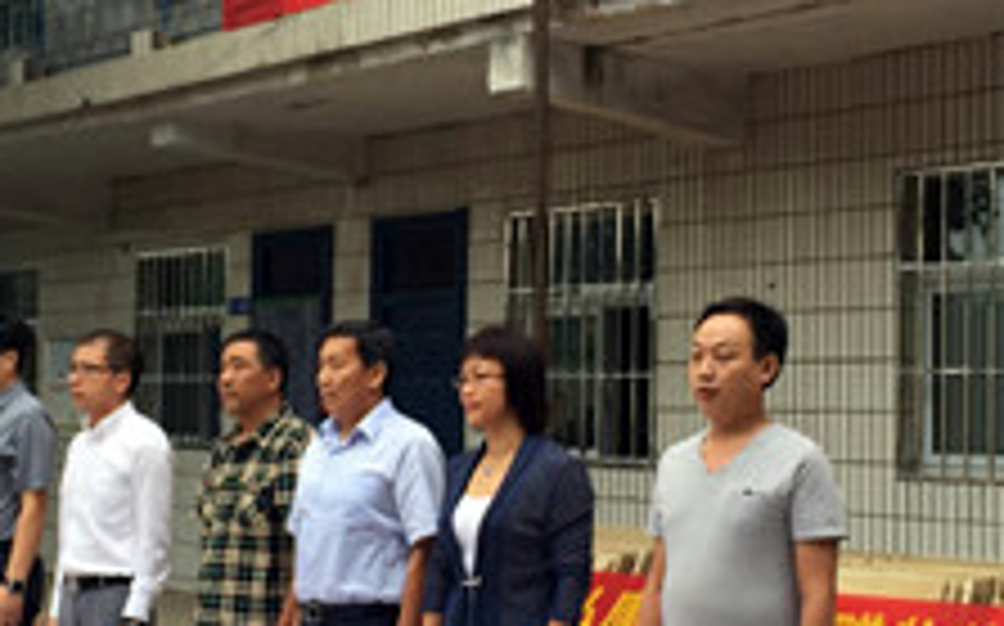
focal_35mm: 69
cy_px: 336
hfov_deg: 29.8
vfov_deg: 18.8
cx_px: 428
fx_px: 1887
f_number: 2.2
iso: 32
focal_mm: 4.15
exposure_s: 1/120
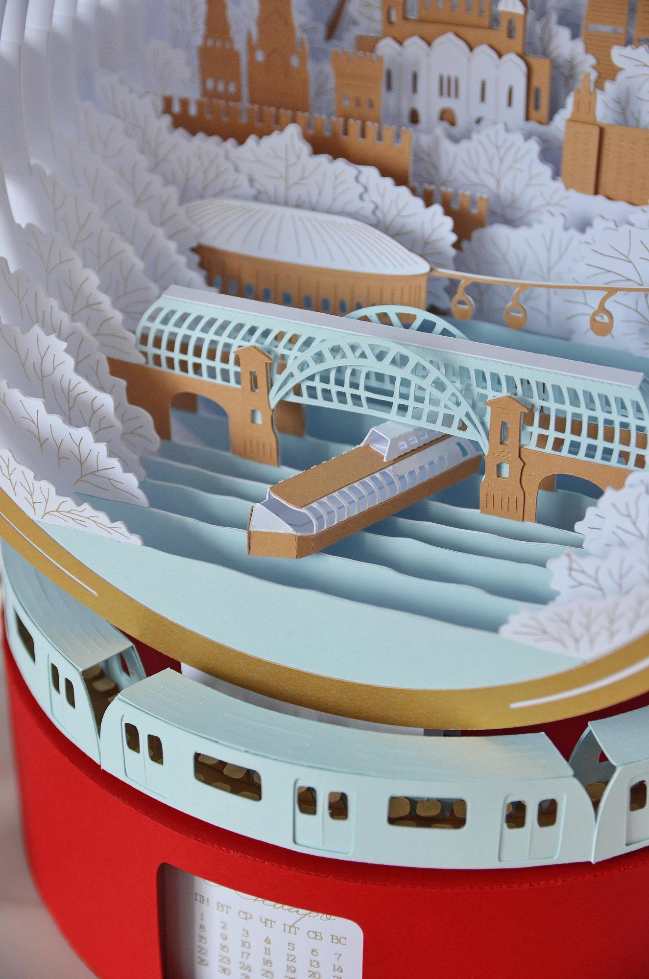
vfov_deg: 29.3
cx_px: 324
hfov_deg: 19.6
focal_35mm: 69
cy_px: 490
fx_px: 1874
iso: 800
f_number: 3.5
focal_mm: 46
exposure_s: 1/50
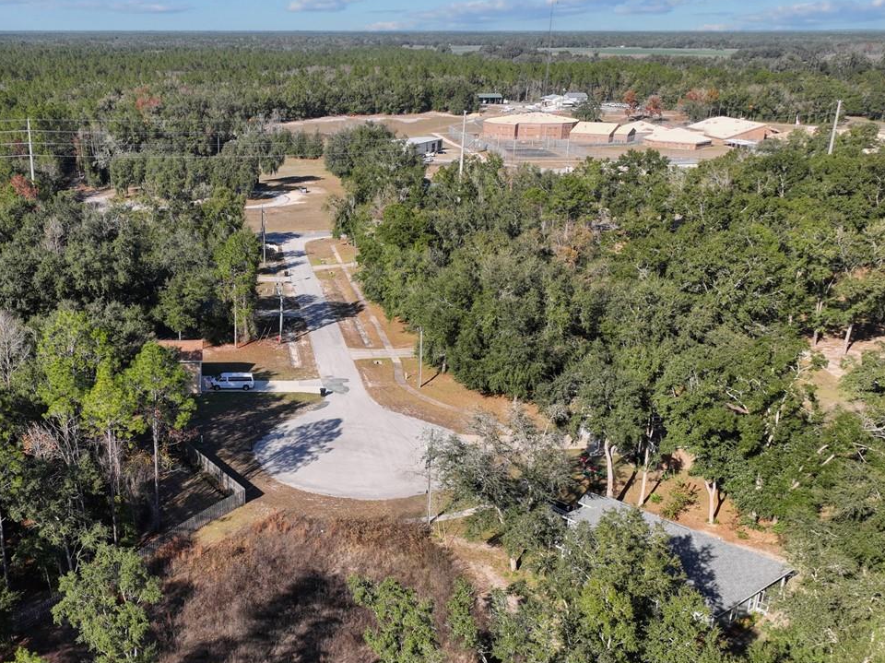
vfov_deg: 35.7
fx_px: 1022
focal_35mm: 40
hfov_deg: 45.7
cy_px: 426
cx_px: 262
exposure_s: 1/50
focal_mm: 12.29
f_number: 2.8
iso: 120
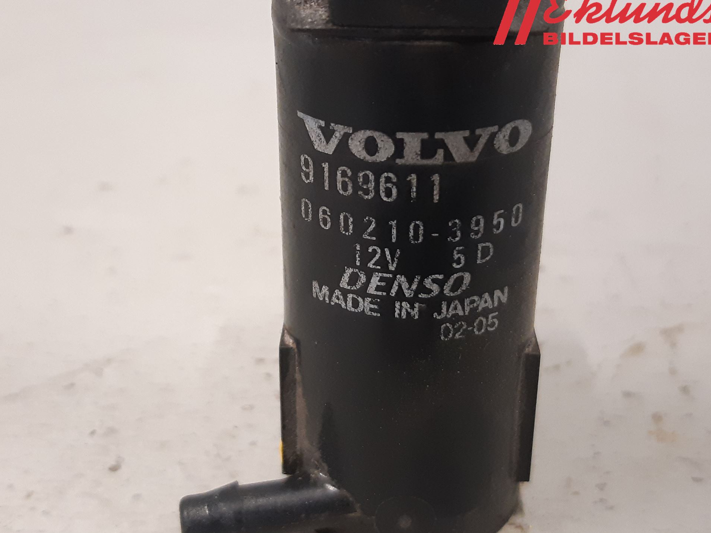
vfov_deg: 49.7
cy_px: 268
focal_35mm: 28
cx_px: 340
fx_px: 575
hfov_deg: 63.4
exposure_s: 1/50
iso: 250
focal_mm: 3.93
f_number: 1.7
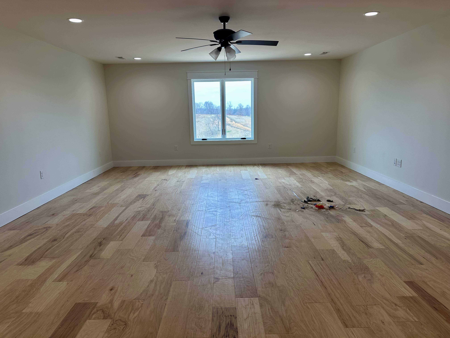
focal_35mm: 24
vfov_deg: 56.8
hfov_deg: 71.6
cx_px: 225
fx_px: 312
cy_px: 169
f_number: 1.78
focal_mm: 6.86
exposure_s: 1/244
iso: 80
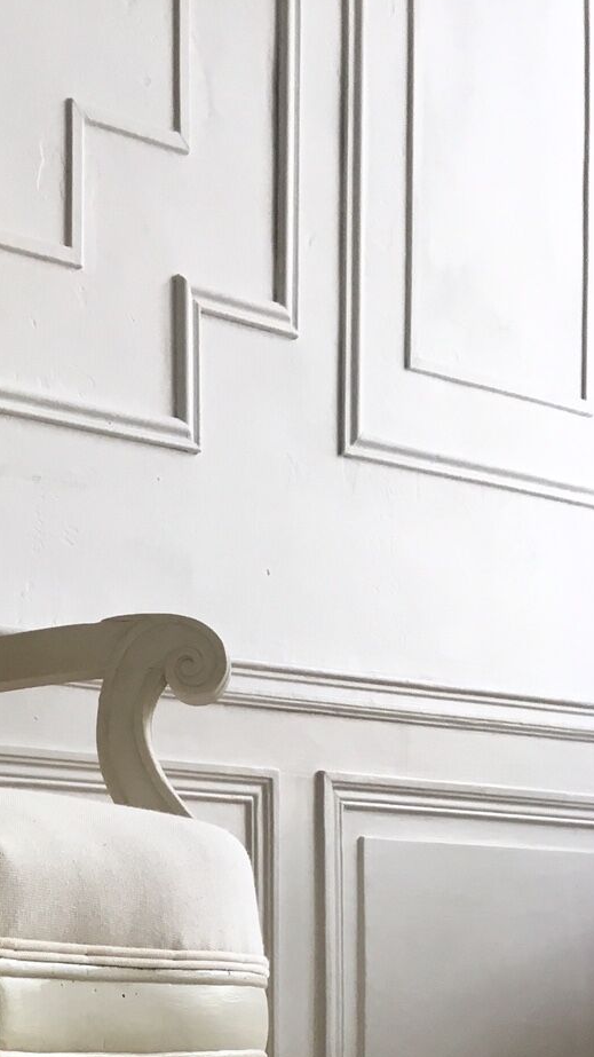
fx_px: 1933
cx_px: -201
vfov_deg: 28.0
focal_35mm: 69
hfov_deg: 16.4
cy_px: 1144
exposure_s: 1/33
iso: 25
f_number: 2.2
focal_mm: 4.15
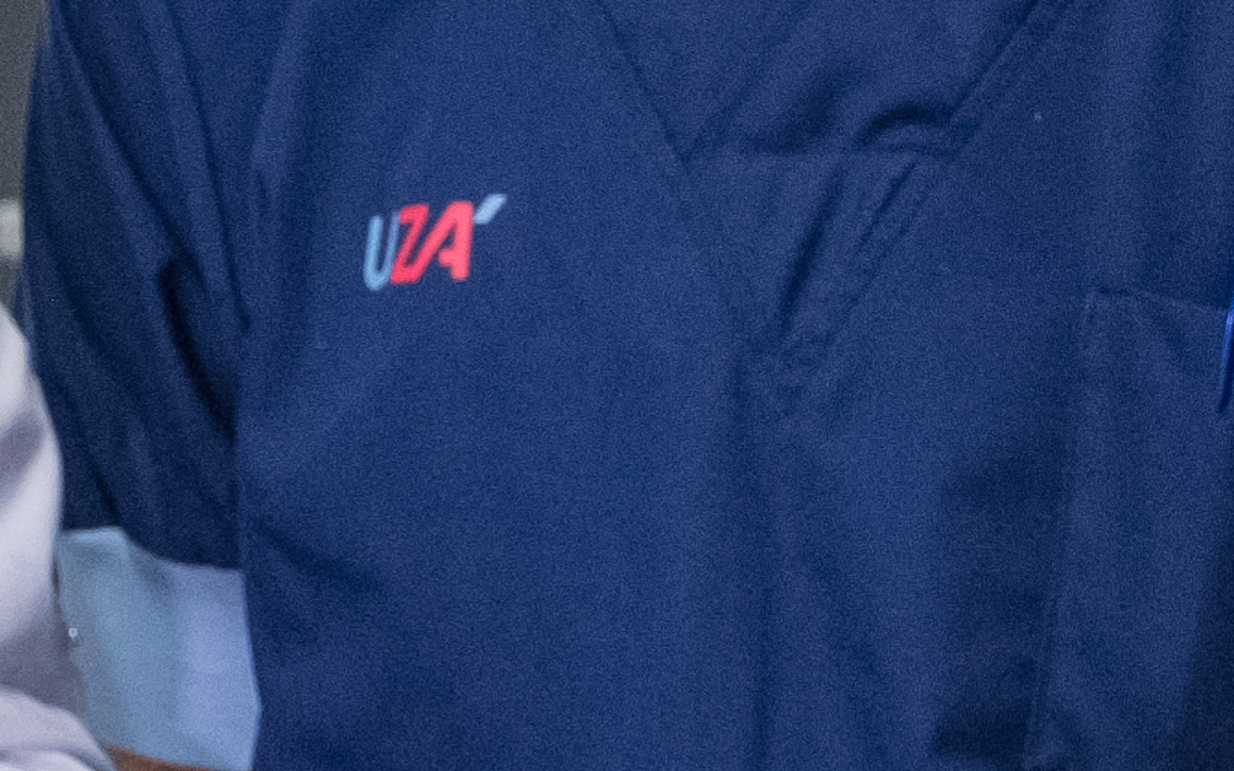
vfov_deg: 6.2
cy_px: 244
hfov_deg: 9.8
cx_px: 1245
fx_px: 7163
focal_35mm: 213
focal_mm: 23.4
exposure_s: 1/125
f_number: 4.5
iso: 1250
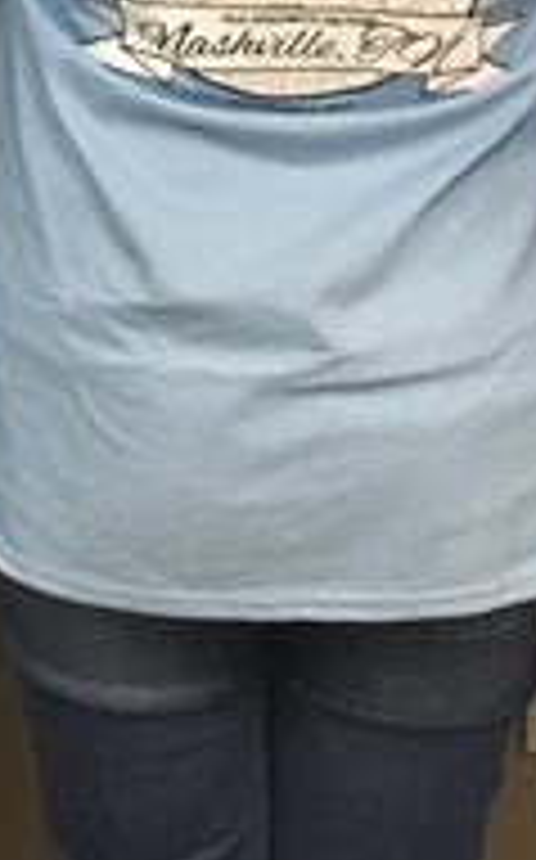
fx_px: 2717
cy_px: -338
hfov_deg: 11.0
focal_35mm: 116
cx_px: -158
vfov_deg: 16.7
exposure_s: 1/24
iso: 200
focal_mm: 4.15
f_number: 2.2
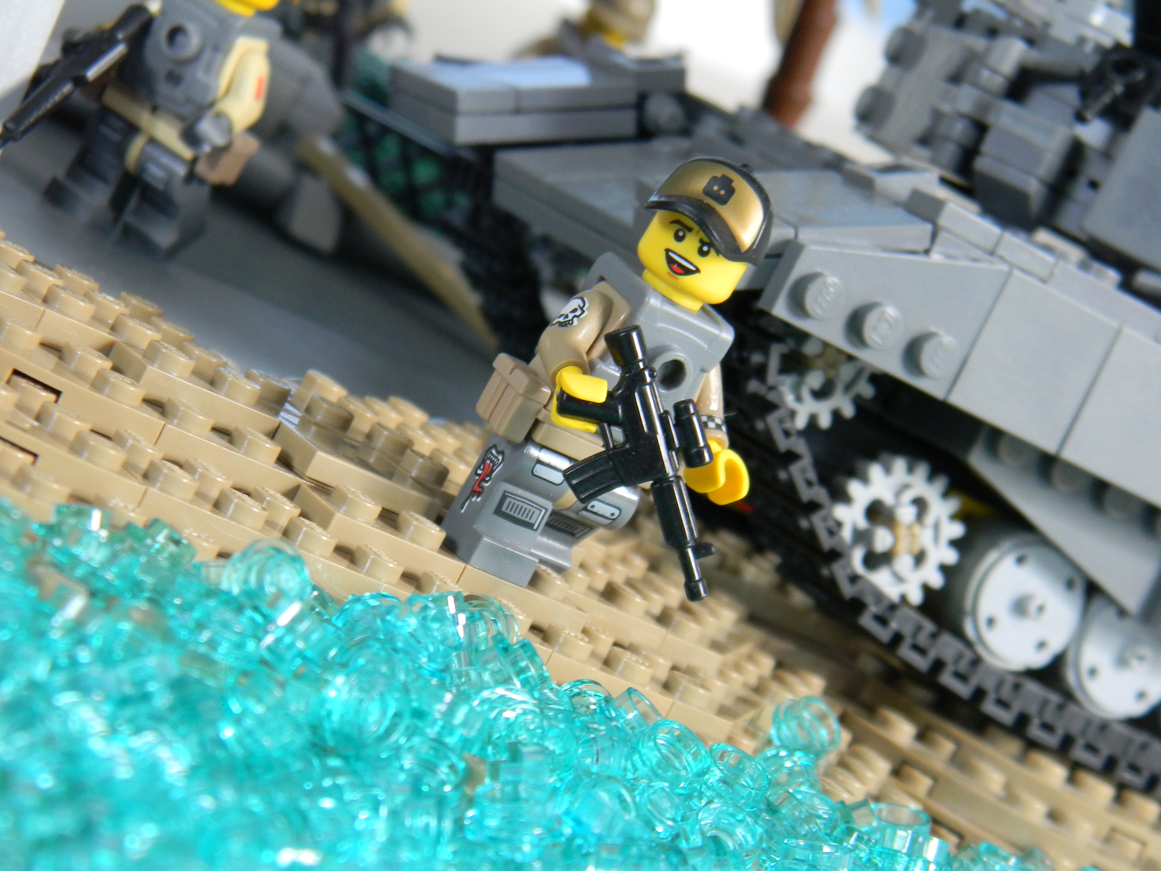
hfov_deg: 18.7
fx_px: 3522
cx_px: 580
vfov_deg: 14.1
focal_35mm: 105
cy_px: 436
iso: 200
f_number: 4.7
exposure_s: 1/2.5
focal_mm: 19
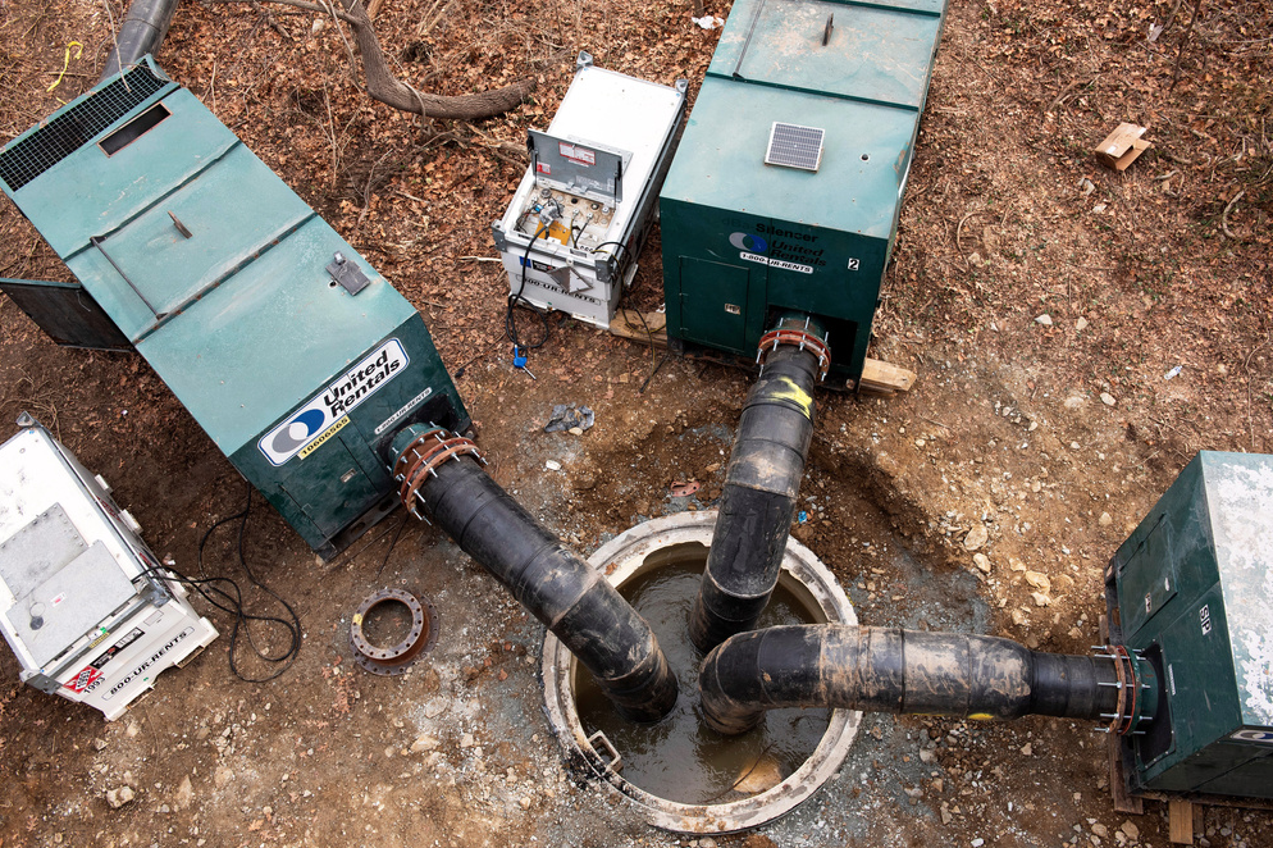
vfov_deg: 39.9
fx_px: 1166
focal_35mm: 33
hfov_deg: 57.2
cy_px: 415
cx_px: 652
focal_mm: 32
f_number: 6.3
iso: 400
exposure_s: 1/400
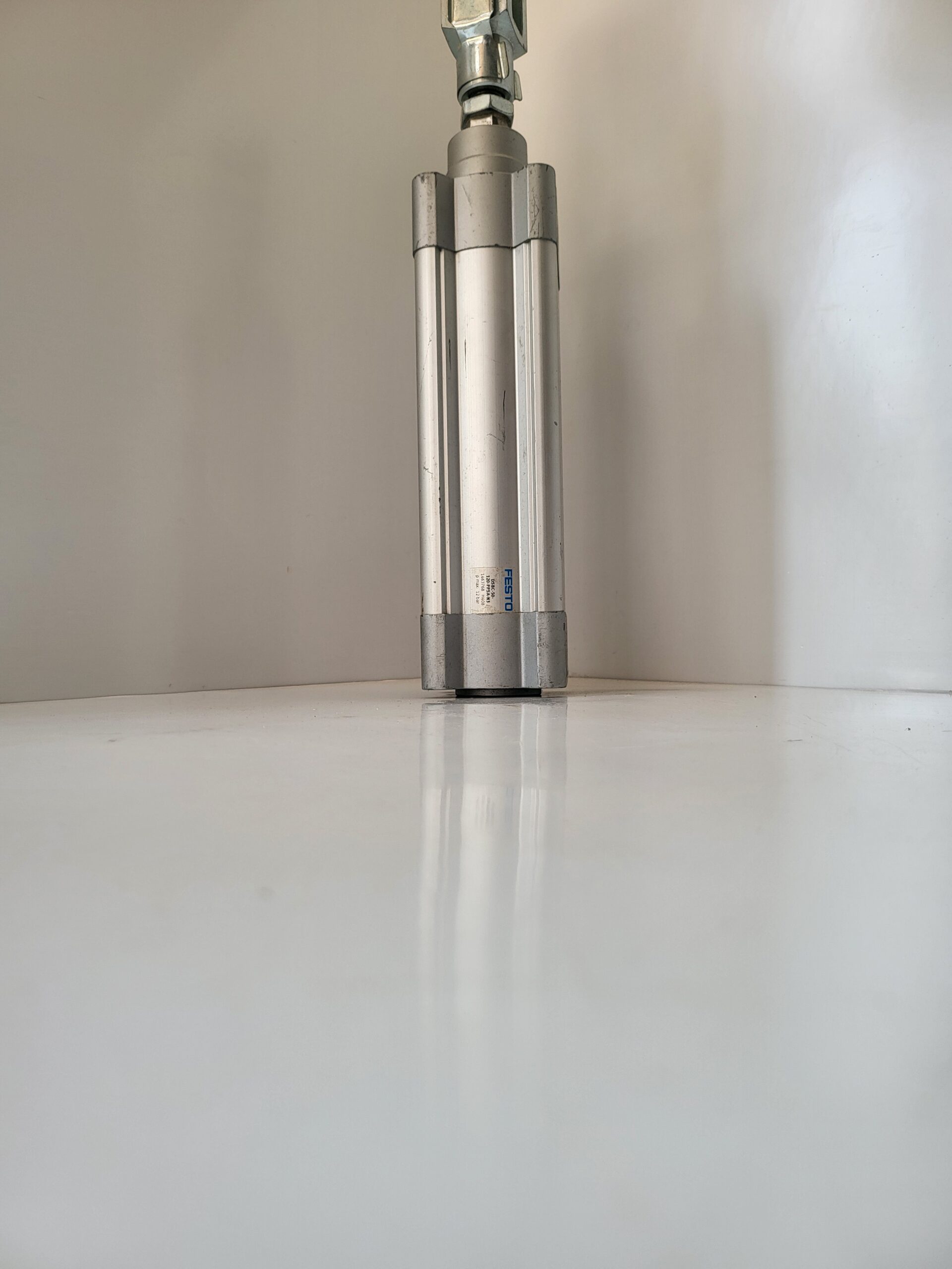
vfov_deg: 71.6
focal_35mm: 24
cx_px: 476
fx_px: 880
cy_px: 634
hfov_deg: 56.8
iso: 40
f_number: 1.8
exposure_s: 1/296
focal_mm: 5
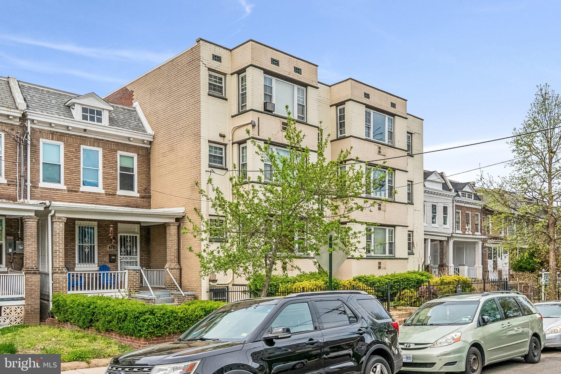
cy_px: 187
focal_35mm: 30
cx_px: 280
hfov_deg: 61.9
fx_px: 467
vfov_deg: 43.6
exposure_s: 1/640
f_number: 8
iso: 400
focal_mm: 20
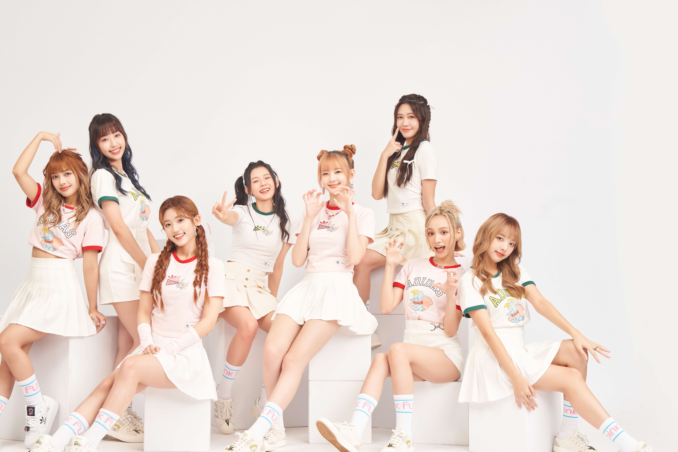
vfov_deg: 24.2
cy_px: 246
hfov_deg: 35.6
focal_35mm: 56
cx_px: 298
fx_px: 1055
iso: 200
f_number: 6.3
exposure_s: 1/160
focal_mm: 48
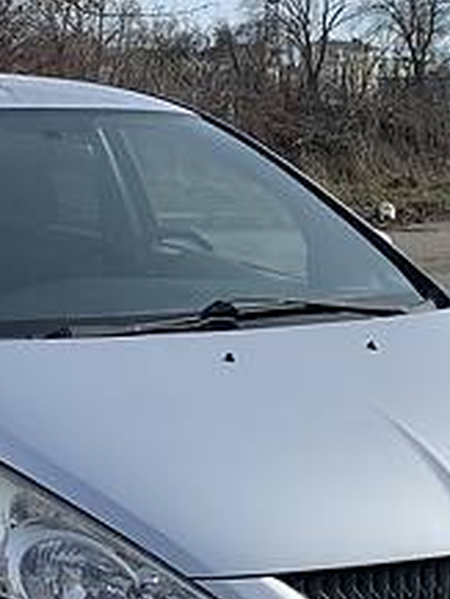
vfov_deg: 20.3
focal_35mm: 96
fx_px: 1662
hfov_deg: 15.1
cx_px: -8
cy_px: 431
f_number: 1.8
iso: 25
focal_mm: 4.2
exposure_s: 1/2075
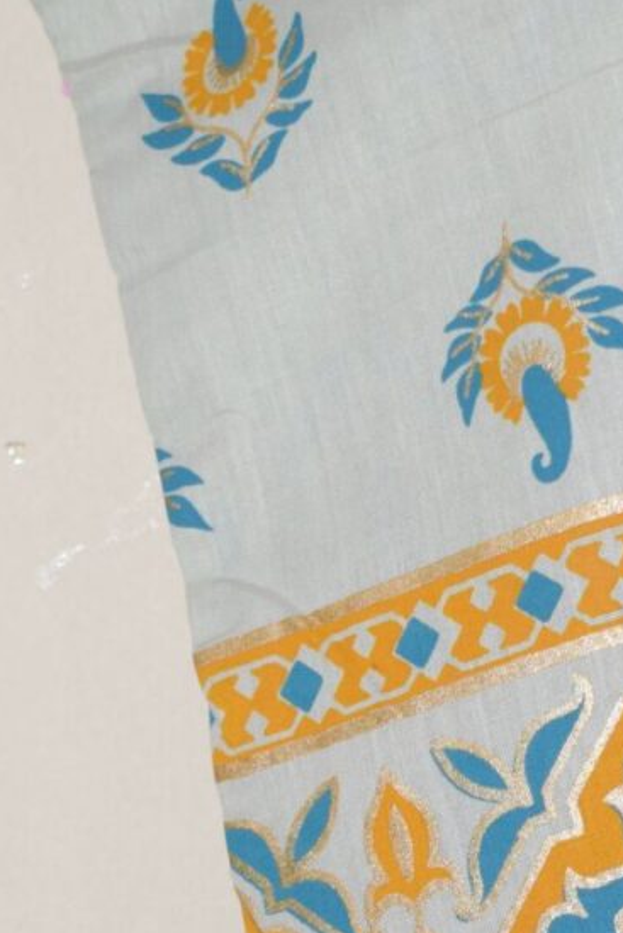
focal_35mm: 202
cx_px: 786
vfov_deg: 10.2
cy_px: 567
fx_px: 5240
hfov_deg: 6.7
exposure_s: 1/100
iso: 720
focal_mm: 38
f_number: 5
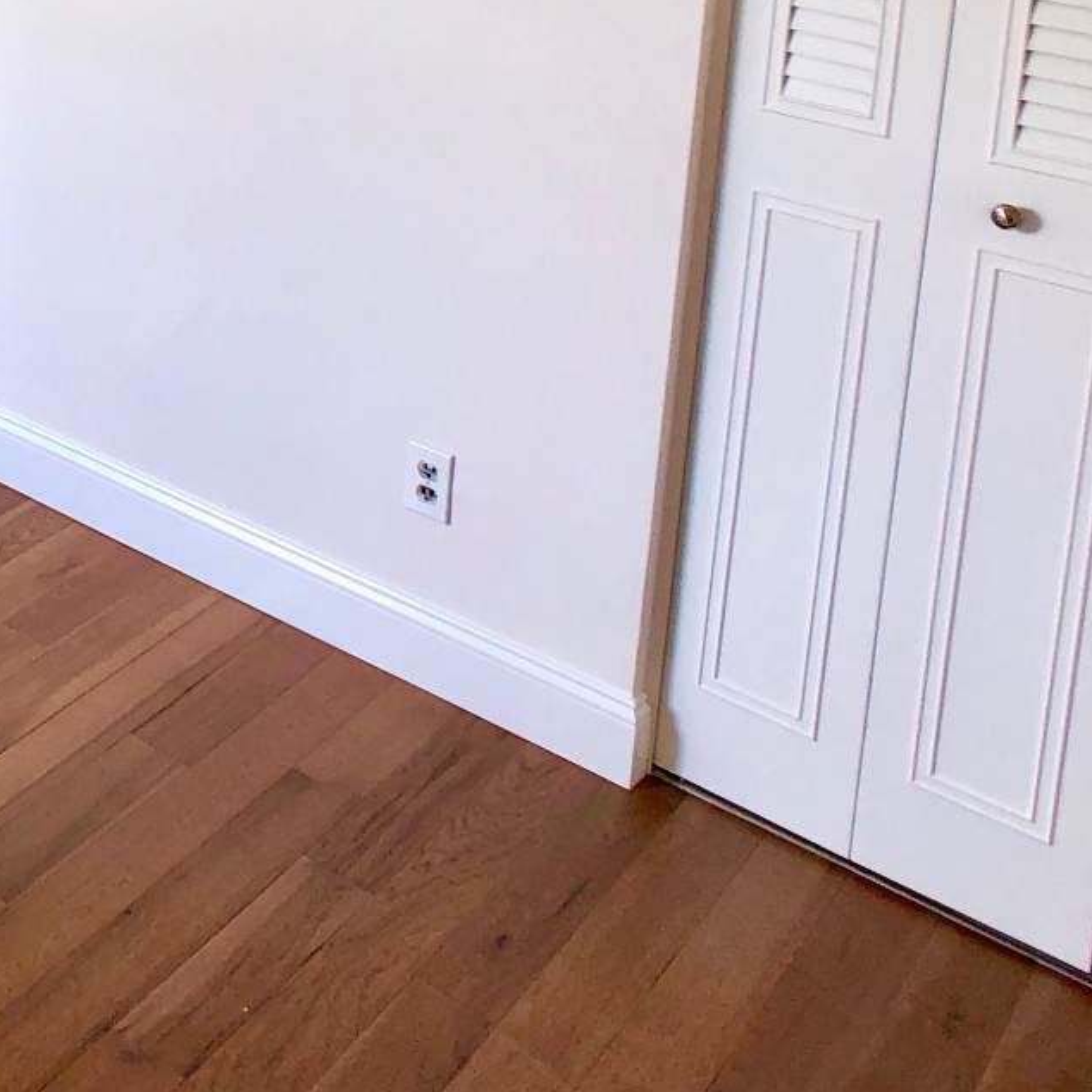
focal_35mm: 80
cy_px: -172
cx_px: -339
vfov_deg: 20.4
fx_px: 2855
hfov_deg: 19.8
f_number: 1.8
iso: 25
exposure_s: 1/30
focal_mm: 3.99
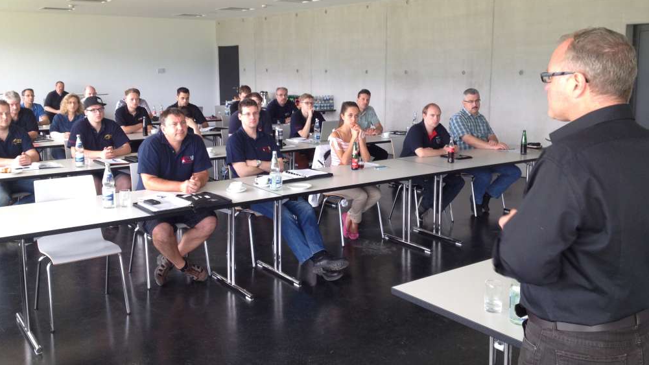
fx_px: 671
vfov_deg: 30.4
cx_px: 329
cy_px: 152
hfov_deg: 51.6
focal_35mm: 39
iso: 50
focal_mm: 4.28
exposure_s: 1/24
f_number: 2.4
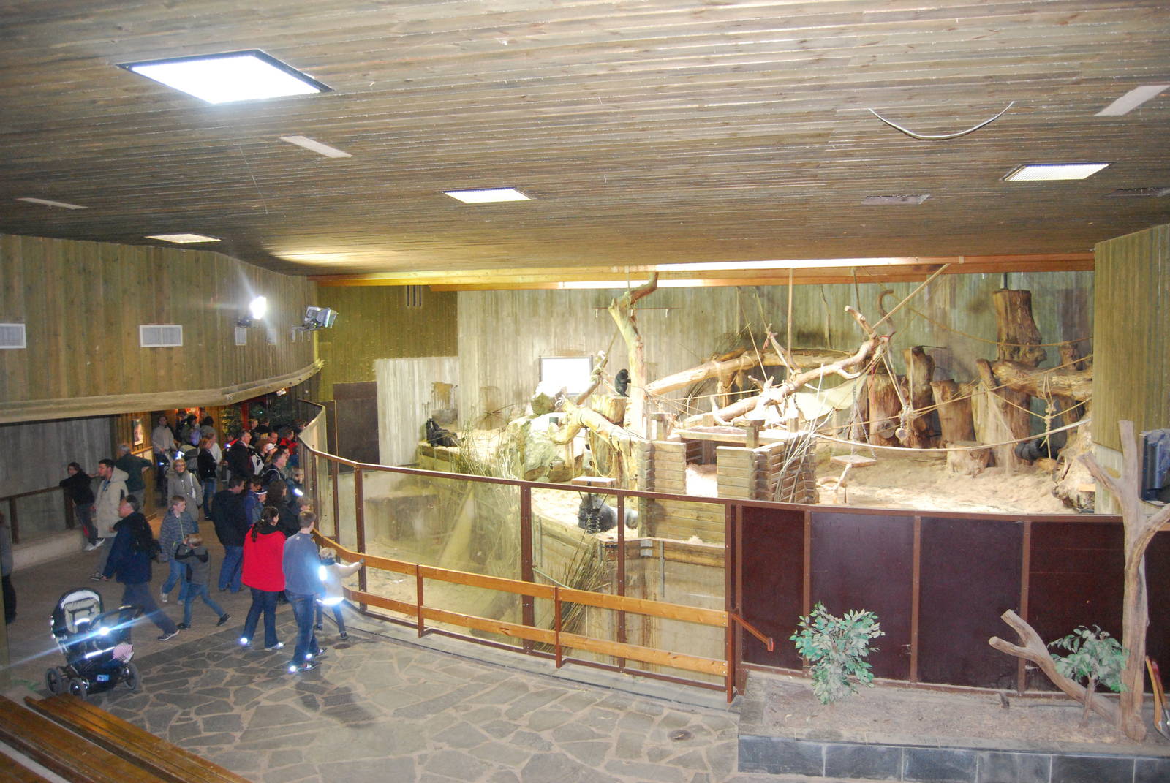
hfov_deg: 67.3
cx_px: 585
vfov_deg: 48.0
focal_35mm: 27
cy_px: 392
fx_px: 879
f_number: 3.5
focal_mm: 18
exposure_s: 1/60
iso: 1400
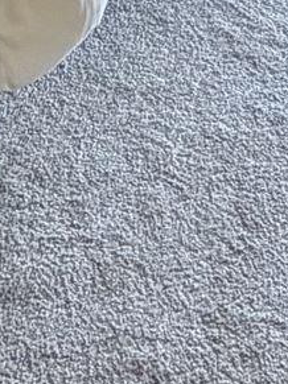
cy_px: -391
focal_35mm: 111
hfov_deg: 13.2
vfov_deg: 14.6
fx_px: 1232
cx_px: 30
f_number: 2.2
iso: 320
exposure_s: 1/104
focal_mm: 2.22
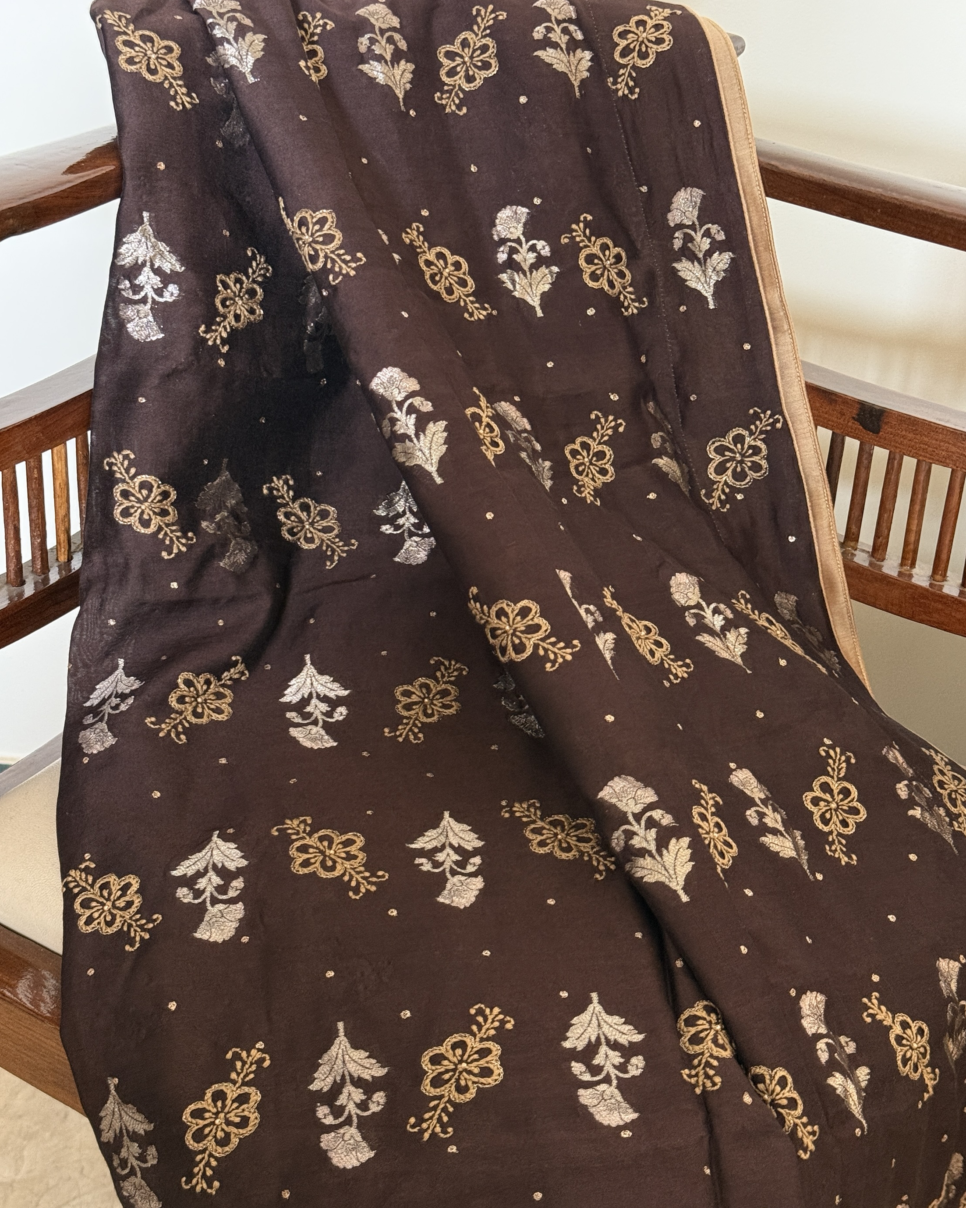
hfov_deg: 29.7
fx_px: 1823
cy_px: 594
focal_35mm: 51
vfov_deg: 36.7
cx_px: 478
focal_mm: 6.76
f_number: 1.78
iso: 250
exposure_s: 1/33
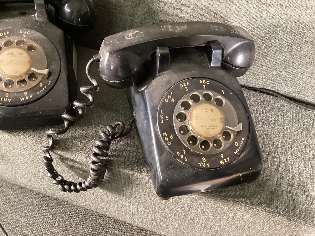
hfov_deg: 58.3
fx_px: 282
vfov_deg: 45.4
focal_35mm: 31
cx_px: 158
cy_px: 118
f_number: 2.4
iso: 400
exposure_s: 1/40
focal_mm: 3.3
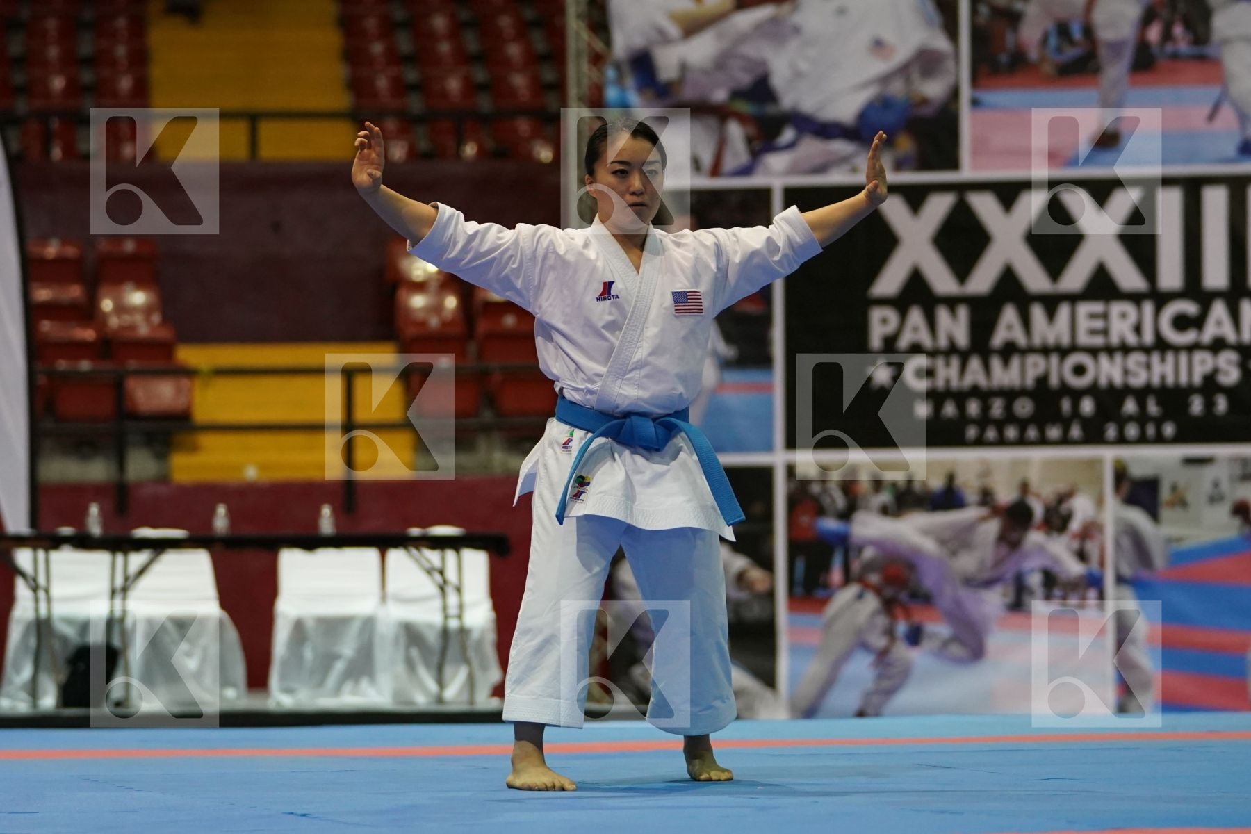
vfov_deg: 8.9
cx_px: 626
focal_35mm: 154
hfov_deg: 13.3
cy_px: 417
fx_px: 5351
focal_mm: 103
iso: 2500
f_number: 2.8
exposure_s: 1/320
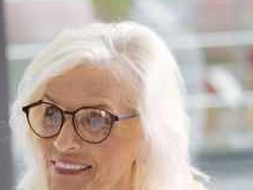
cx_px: -111
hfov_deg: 6.0
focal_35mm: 329
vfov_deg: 4.5
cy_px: 305
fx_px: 2407
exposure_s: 1/160
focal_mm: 85
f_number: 2.5
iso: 250
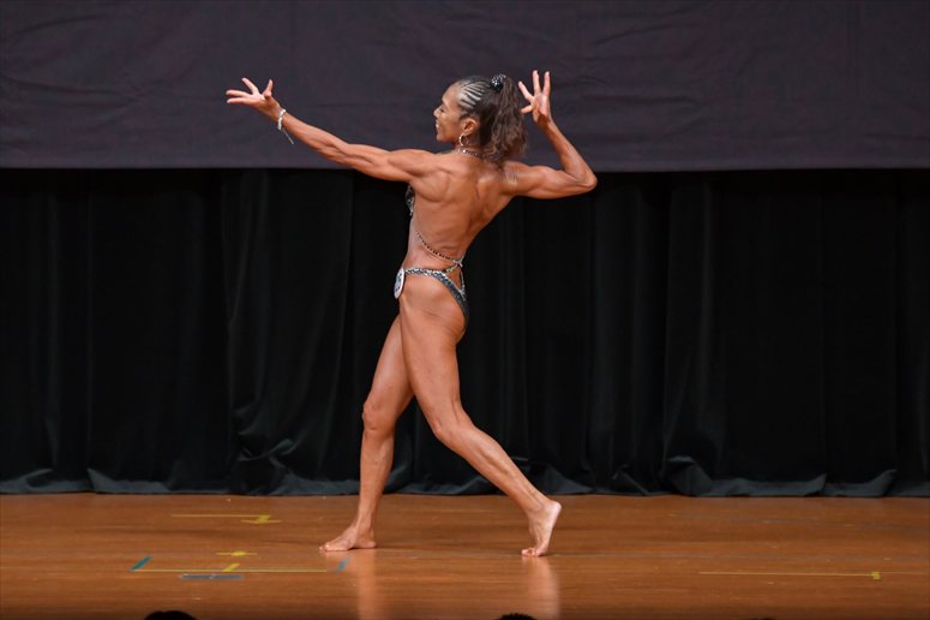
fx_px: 7746
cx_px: 465
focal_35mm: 300
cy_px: 310
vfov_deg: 4.6
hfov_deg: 6.9
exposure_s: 1/400
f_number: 5.6
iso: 4000
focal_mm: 200
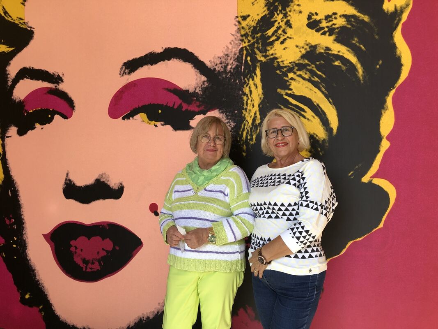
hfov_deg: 63.4
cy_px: 164
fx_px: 354
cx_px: 219
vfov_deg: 49.7
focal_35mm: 28
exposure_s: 1/218
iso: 20
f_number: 1.8
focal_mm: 3.99
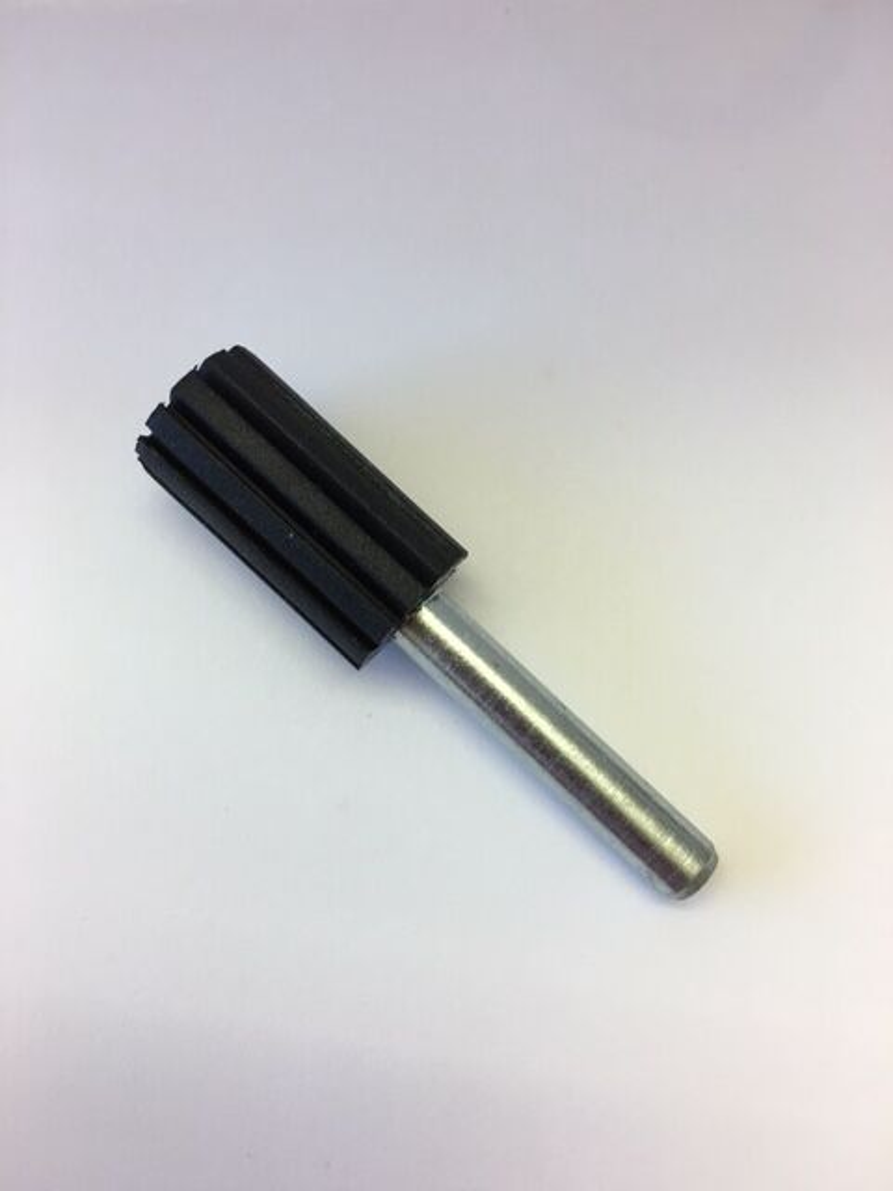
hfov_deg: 48.2
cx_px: 446
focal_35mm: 29
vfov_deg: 61.7
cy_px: 596
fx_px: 997
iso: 40
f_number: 2.2
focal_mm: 4.15
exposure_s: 1/33
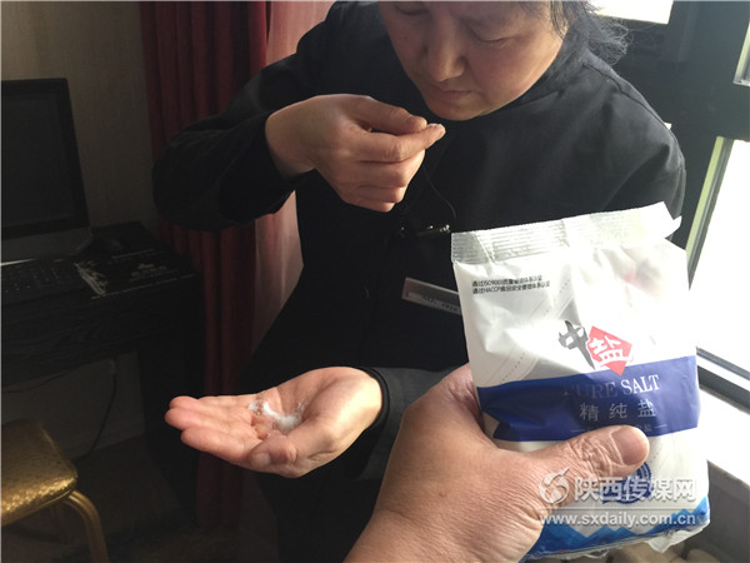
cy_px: 282
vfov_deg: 48.2
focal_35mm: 29
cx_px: 375
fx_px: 628
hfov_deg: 61.7
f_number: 2.2
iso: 80
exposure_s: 1/33
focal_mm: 4.15
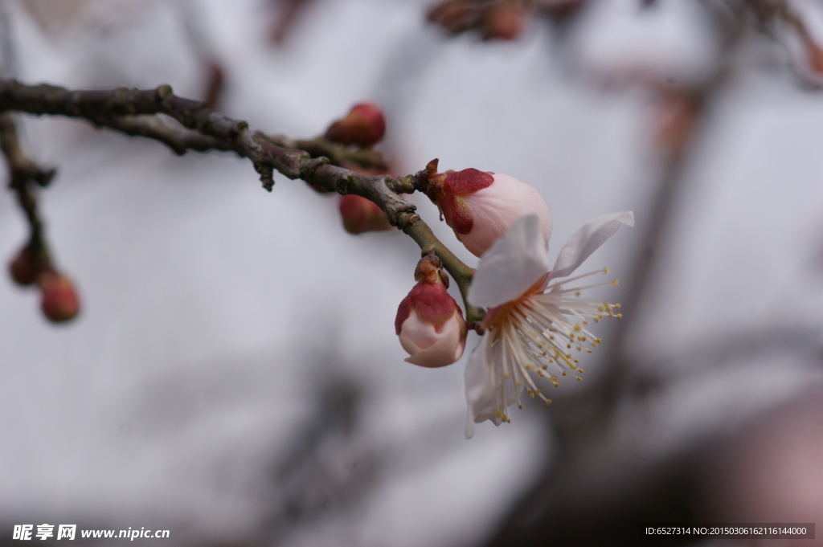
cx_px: 412
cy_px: 274
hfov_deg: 13.7
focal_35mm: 150
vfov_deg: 9.1
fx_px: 3426
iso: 100
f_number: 7.1
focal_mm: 100
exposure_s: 1/320
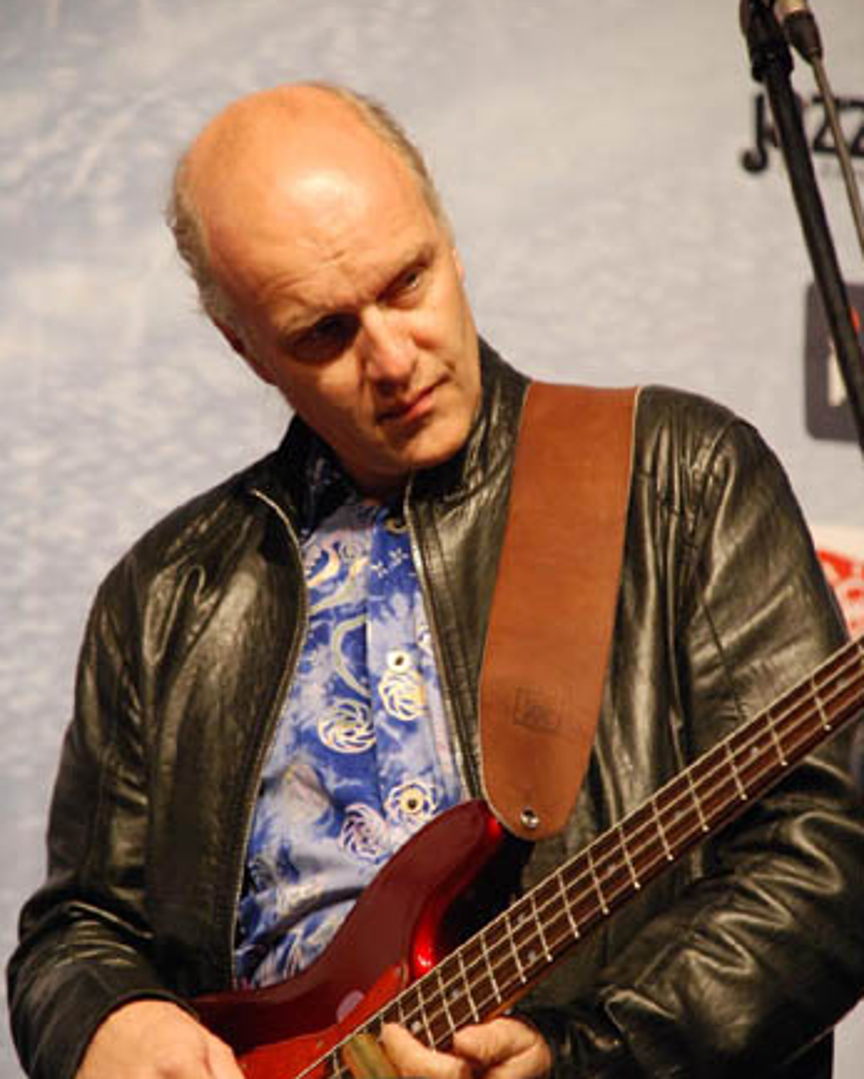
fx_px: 7330
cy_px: 619
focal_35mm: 230
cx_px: 433
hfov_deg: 6.7
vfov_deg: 8.4
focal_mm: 135
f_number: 5.6
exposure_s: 1/20
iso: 1250
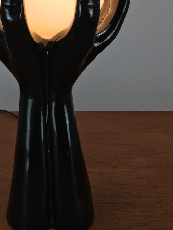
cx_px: 43
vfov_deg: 37.2
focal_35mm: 50
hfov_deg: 28.7
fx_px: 333
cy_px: 57
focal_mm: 4.15
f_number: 2.2
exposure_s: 1/105
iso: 25
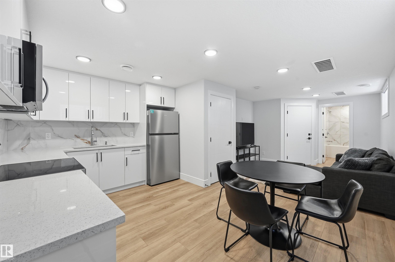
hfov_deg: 104.3
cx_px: 198
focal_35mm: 14
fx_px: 153
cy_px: 131
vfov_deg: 81.1
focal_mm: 14
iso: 100
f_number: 8
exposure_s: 1/10
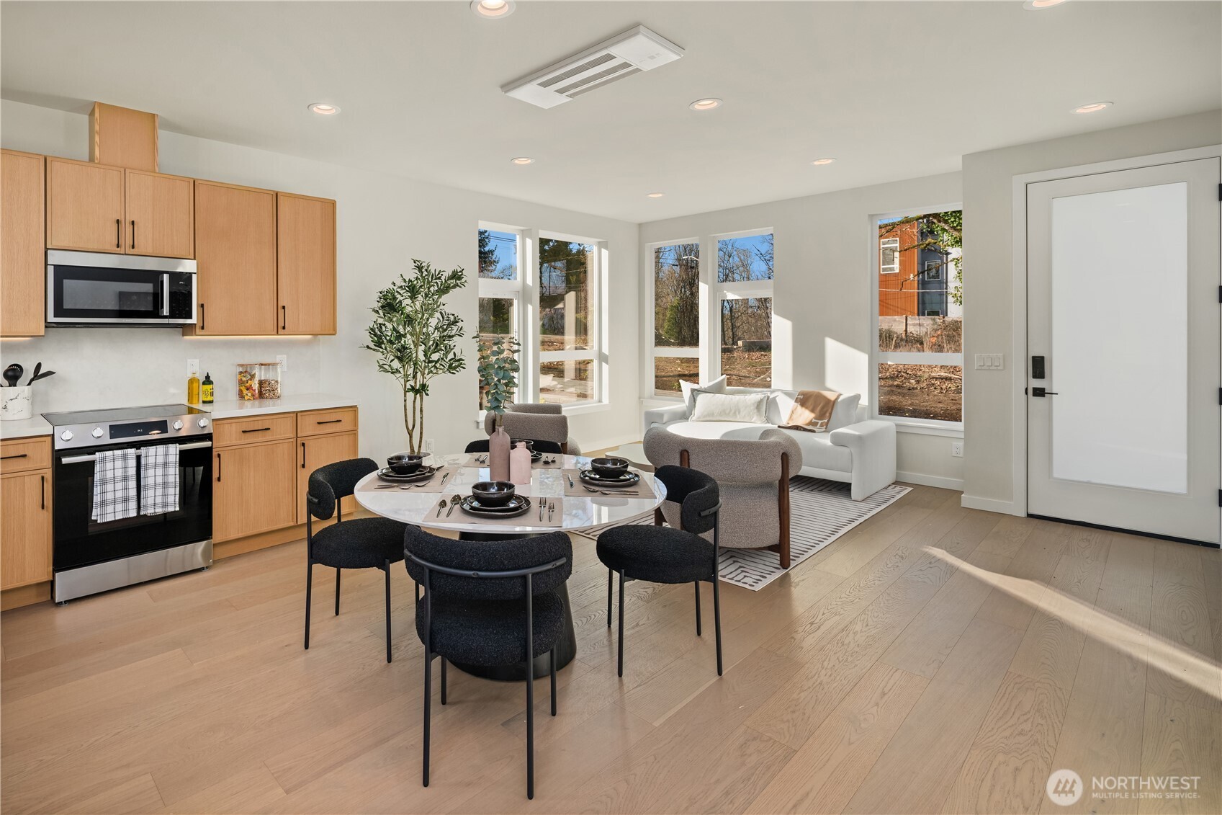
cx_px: 611
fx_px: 577
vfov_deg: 70.4
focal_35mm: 17
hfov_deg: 93.3
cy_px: 408
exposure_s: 1/60
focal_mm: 17
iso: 200
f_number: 8
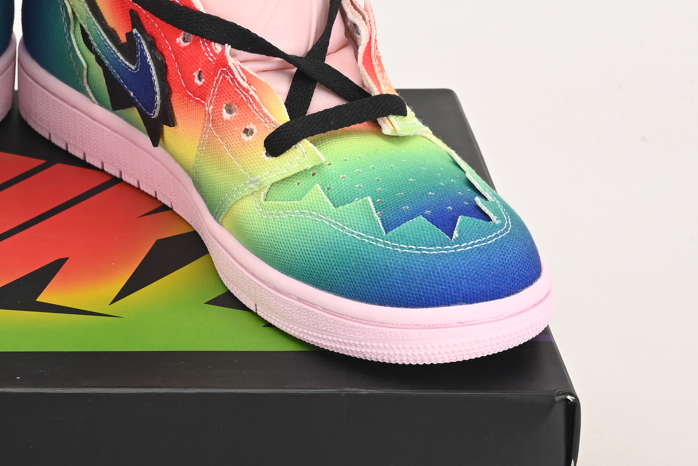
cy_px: 229
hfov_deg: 15.6
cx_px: 21
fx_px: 2502
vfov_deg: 10.6
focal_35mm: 129
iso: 100
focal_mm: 46
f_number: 11
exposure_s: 1/200
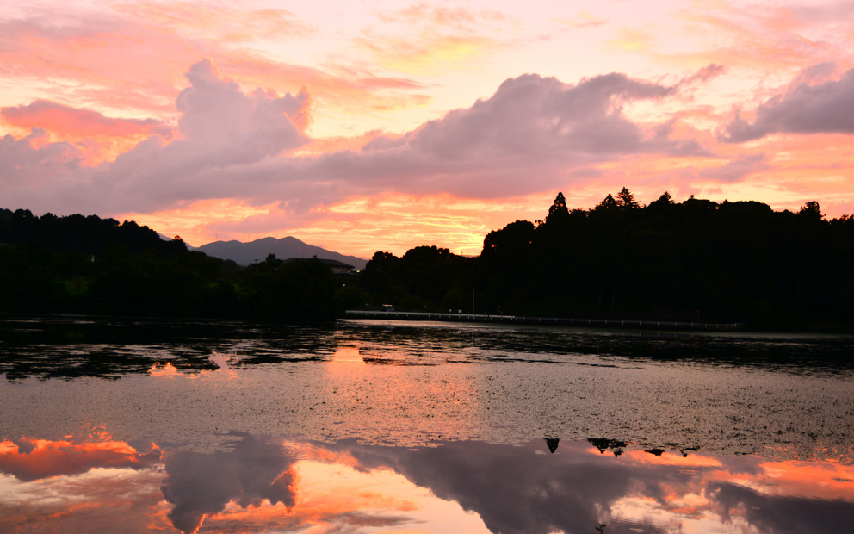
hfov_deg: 48.2
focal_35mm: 41
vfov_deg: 31.2
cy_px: 280
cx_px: 435
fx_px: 954
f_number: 2.8
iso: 100
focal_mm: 26
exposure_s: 1/160
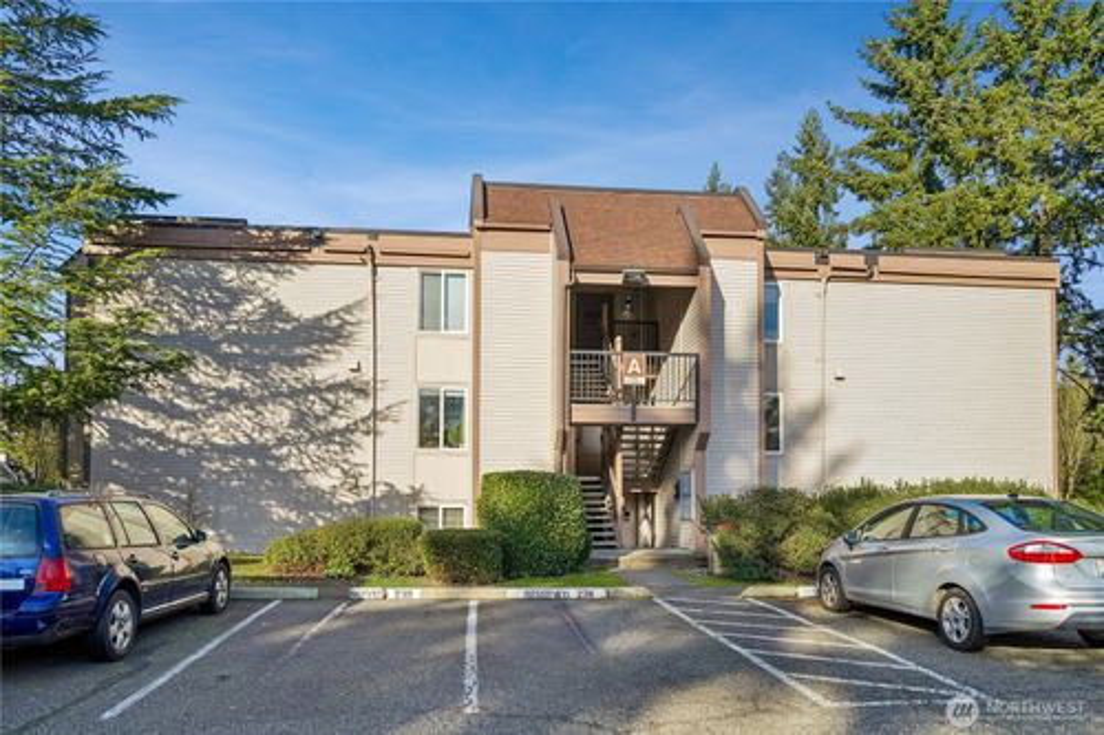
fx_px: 736
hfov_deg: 73.8
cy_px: 368
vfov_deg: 53.1
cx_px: 552
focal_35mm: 24
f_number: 8
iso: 200
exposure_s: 1/320
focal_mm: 24
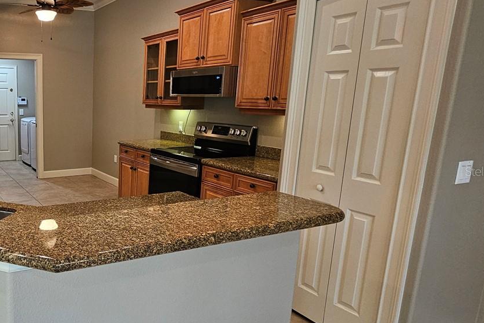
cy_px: 171
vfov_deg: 49.5
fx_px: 350
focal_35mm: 26
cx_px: 55
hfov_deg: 59.7
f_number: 2.2
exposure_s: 1/60
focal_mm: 2.2
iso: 250
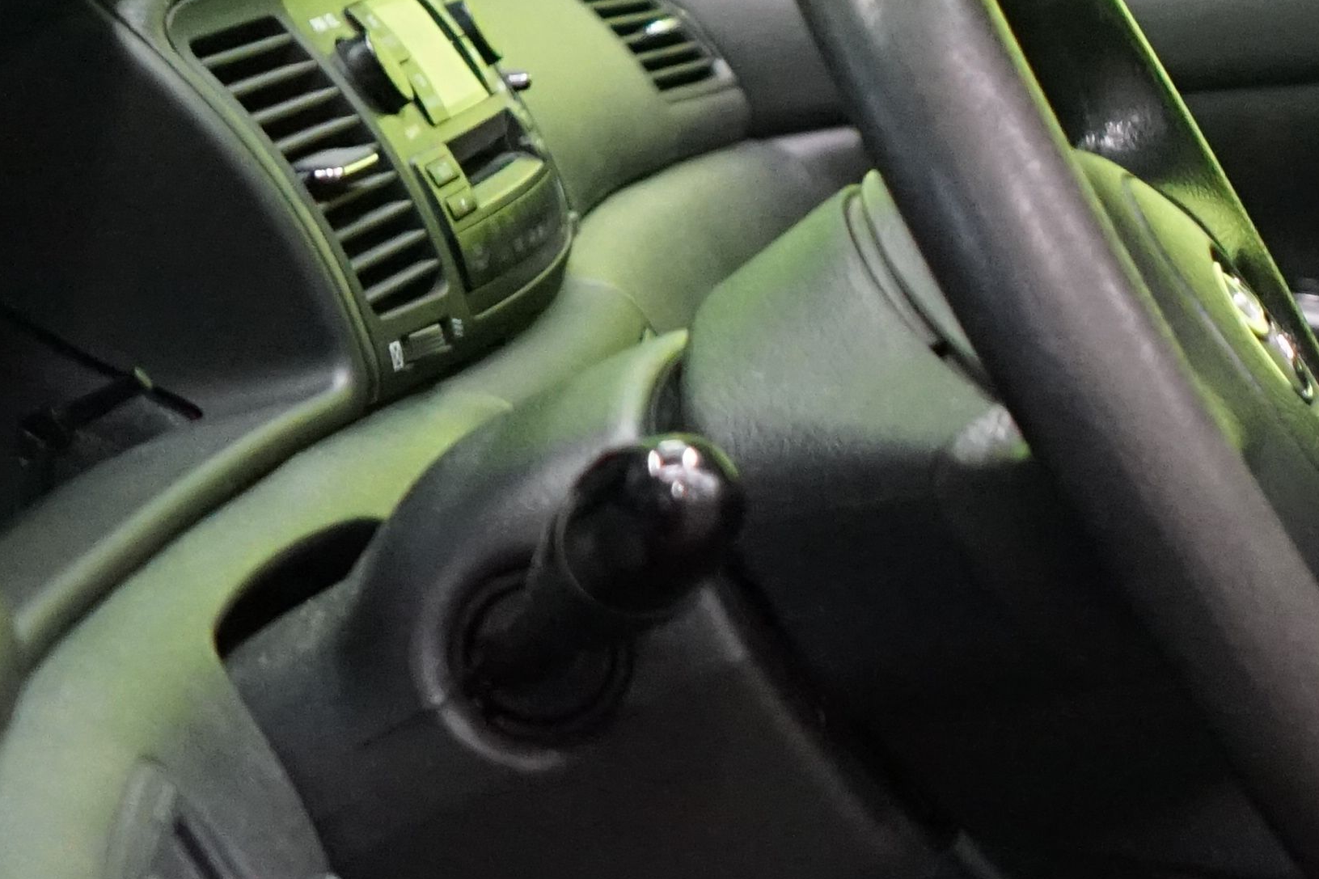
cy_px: 694
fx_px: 3773
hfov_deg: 17.0
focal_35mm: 103
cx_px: 2228
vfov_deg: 13.2
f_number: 3.5
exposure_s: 1/160
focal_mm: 28
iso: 5000
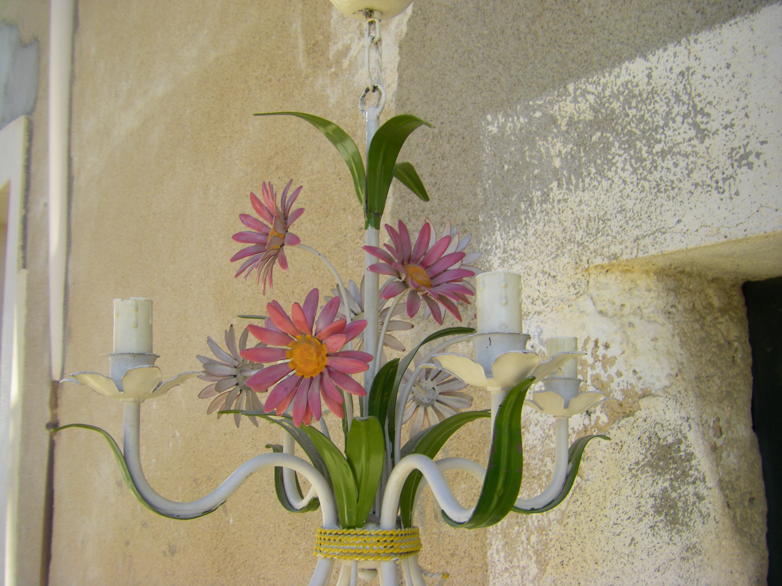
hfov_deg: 49.0
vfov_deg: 37.7
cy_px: 293
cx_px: 391
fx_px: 858
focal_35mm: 38
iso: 64
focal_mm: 6.3
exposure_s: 1/100
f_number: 7
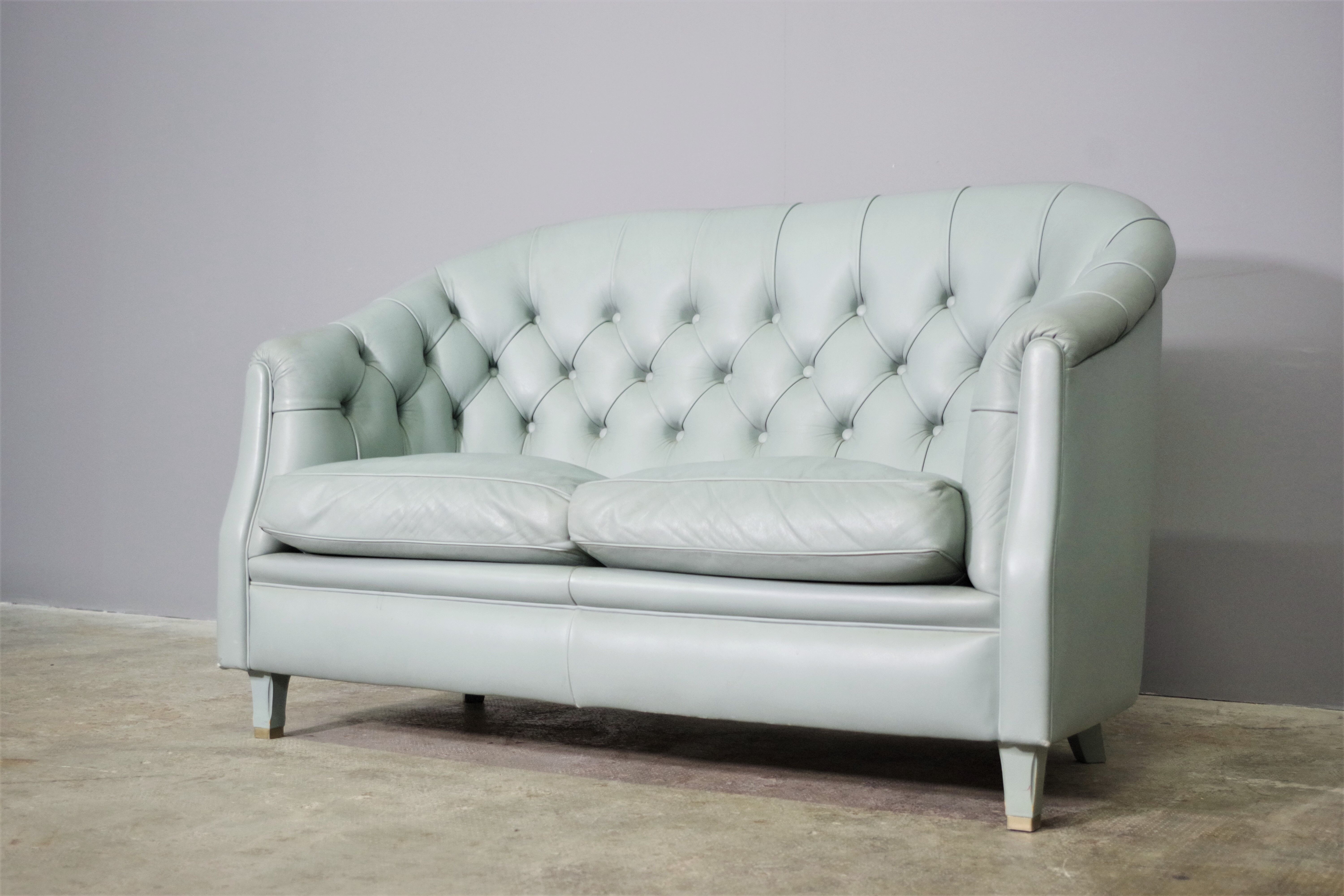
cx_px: 672
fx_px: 1717
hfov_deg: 42.7
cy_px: 448
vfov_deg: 29.2
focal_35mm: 46
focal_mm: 30.63
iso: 1600
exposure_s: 1/50
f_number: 4
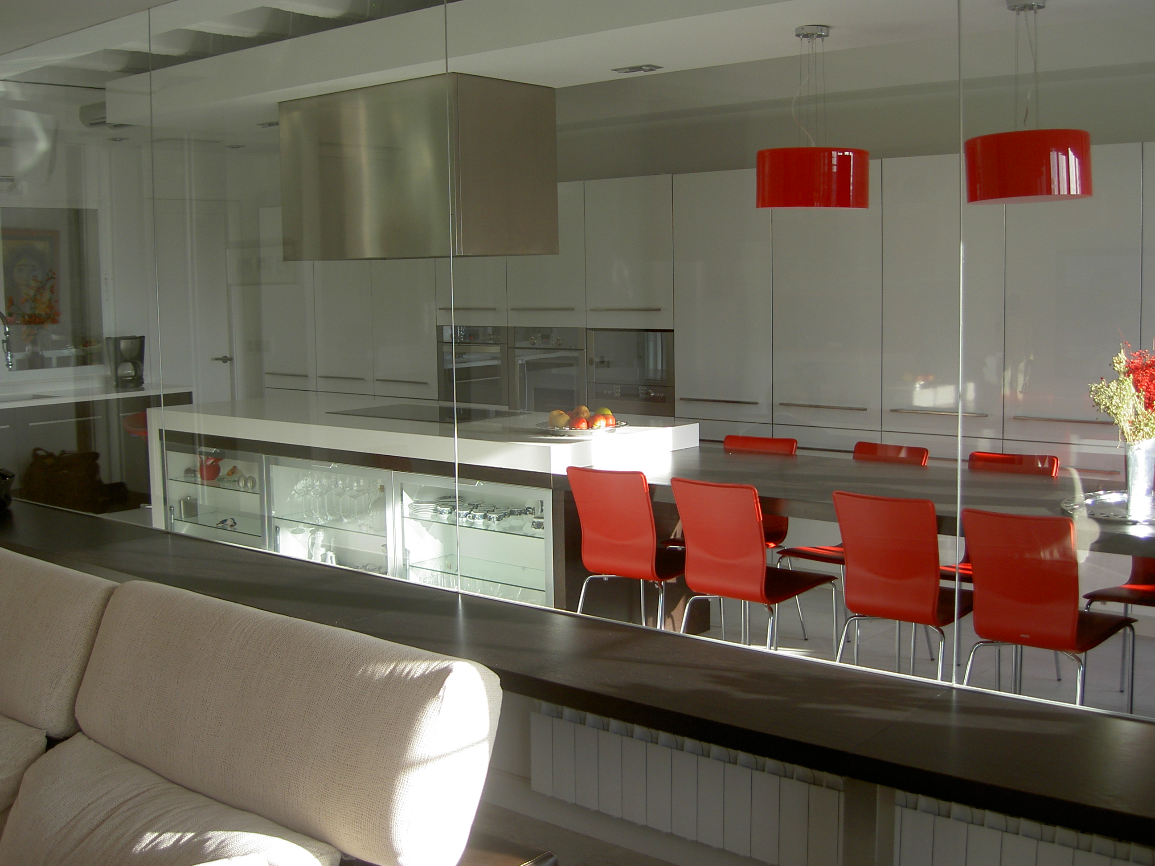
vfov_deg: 36.8
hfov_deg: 47.9
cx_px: 578
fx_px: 1301
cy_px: 433
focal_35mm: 39
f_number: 2.8
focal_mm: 8
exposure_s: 1/137
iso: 100
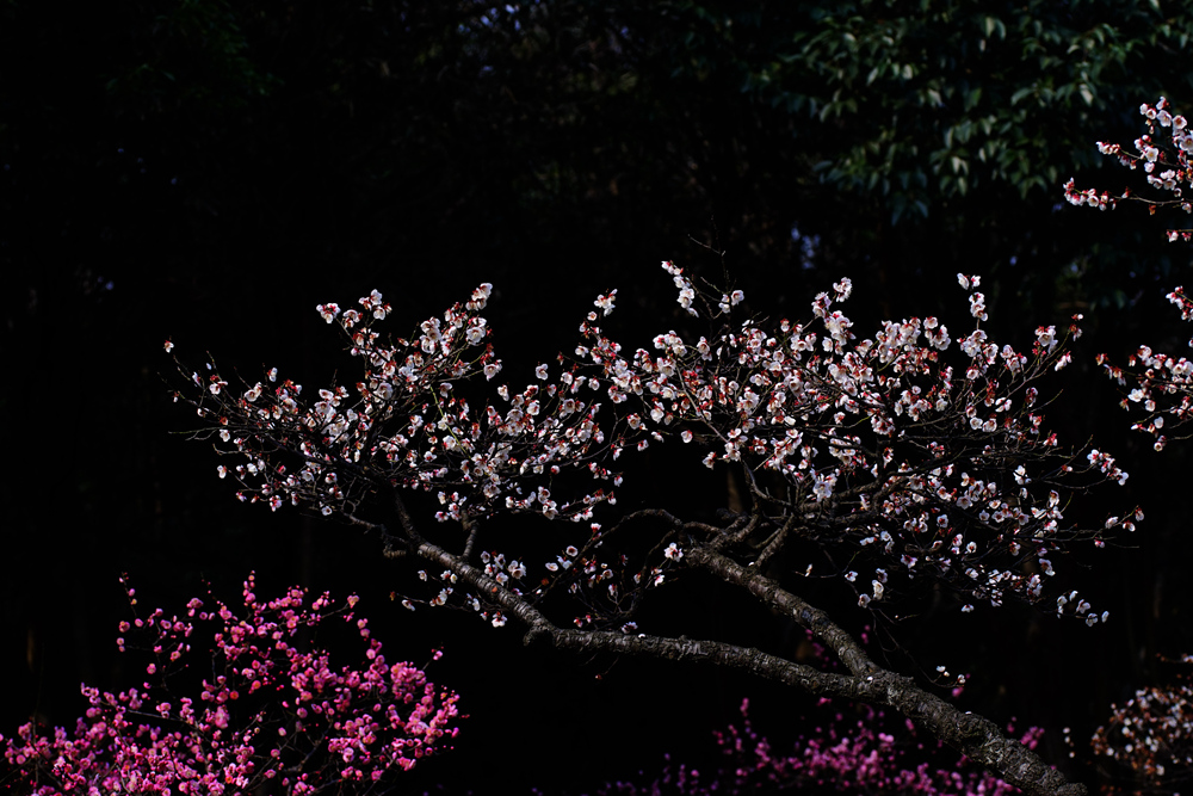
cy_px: 398
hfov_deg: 22.6
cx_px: 596
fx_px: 2983
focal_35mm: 90
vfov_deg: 15.2
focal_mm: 90
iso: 125
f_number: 7.1
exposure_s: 1/400
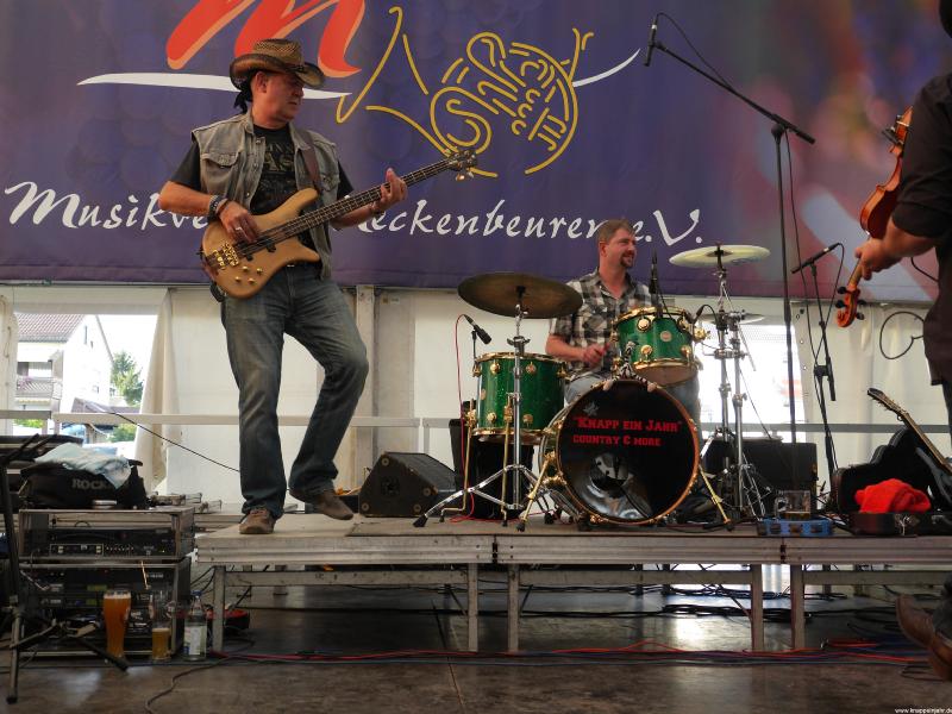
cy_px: 357
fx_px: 1045
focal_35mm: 38
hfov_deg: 49.0
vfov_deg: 37.7
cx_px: 476
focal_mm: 19
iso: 640
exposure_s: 1/125
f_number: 4.4
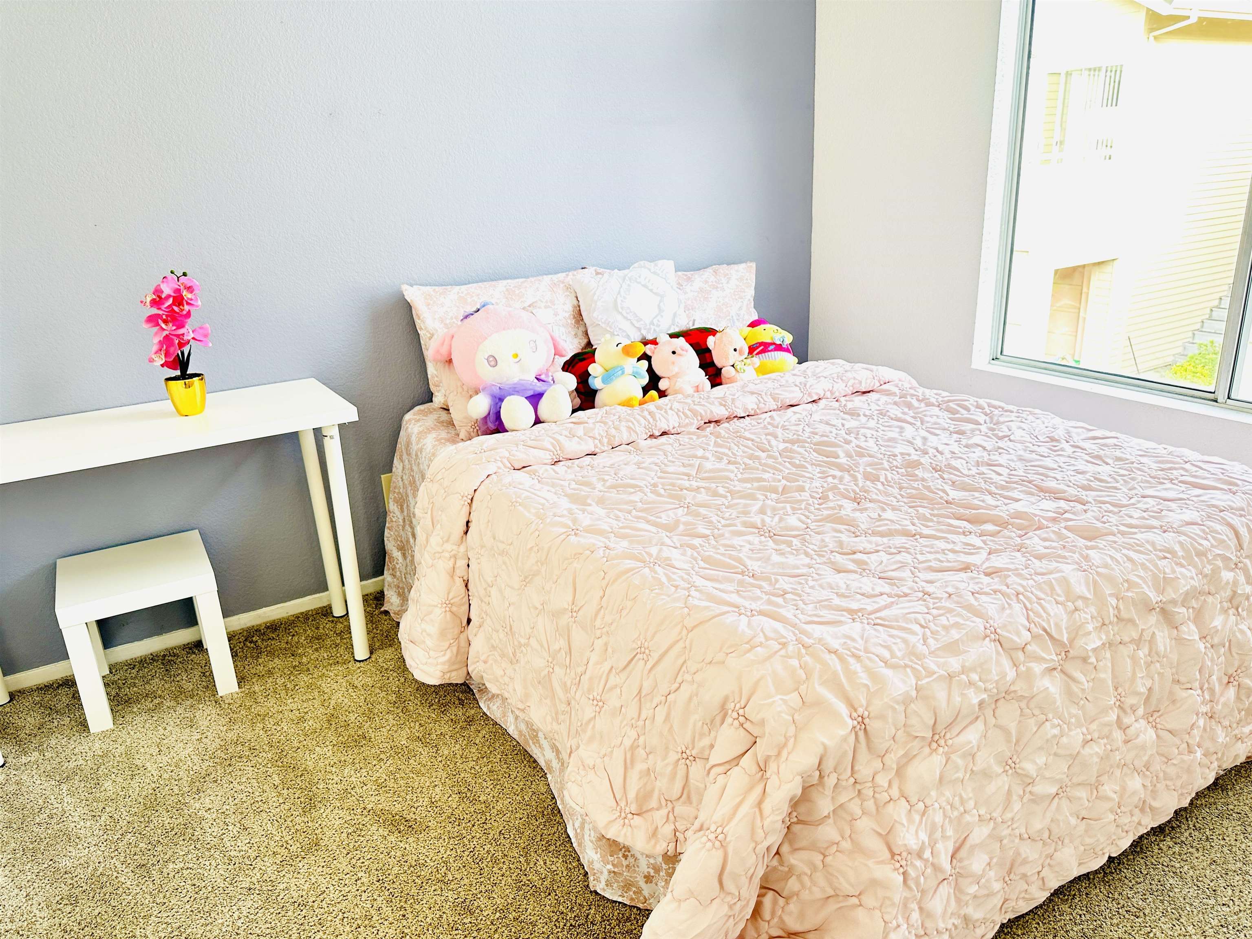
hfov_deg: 71.6
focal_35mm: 24
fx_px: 868
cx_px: 626
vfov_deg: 56.8
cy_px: 470
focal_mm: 6.86
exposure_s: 1/121
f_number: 1.78
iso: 125
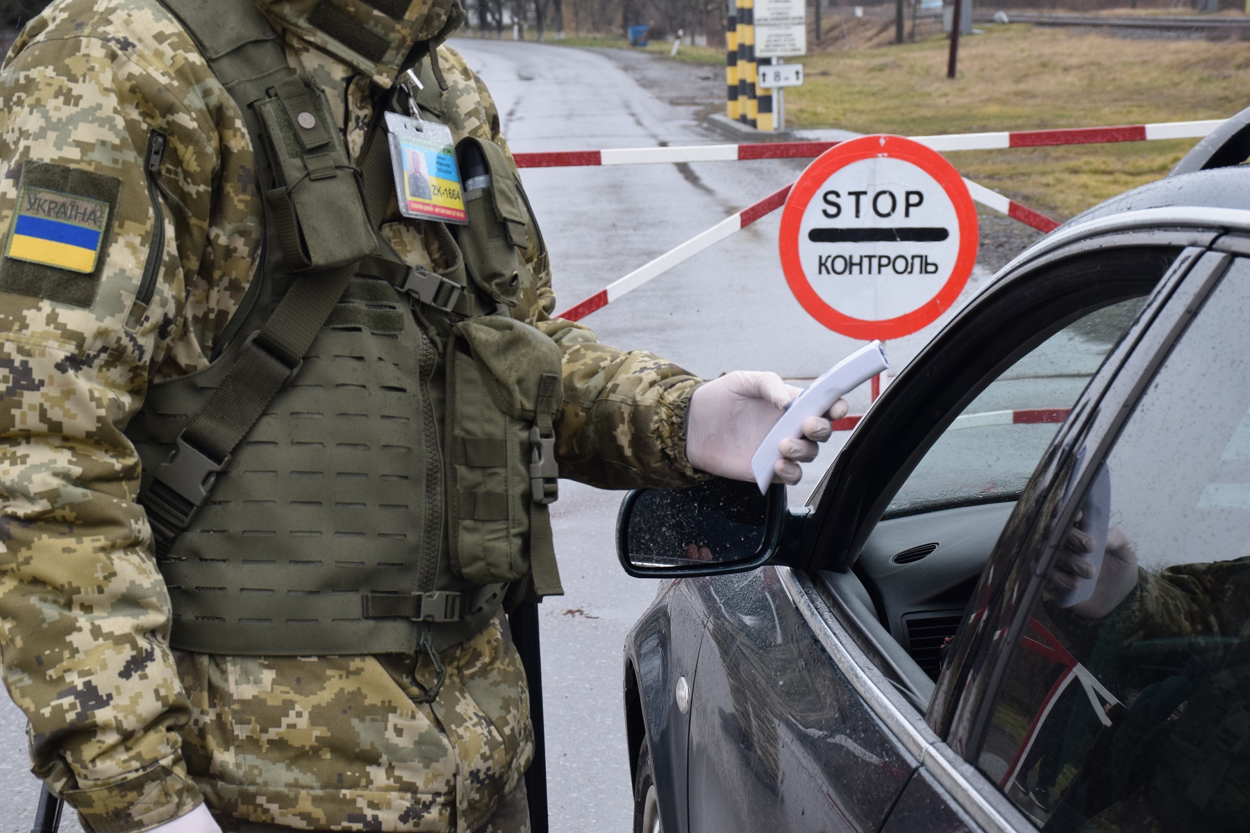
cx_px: 625
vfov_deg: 17.5
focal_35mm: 78
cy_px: 416
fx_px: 2708
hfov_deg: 26.0
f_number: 10
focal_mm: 52
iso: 800
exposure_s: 1/320
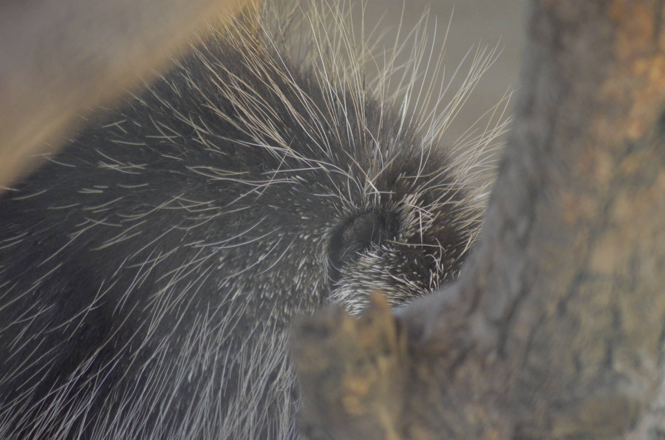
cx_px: 332
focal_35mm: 390
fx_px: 7190
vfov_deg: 3.5
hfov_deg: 5.3
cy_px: 220
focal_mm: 260
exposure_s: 1/320
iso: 3200
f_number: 5
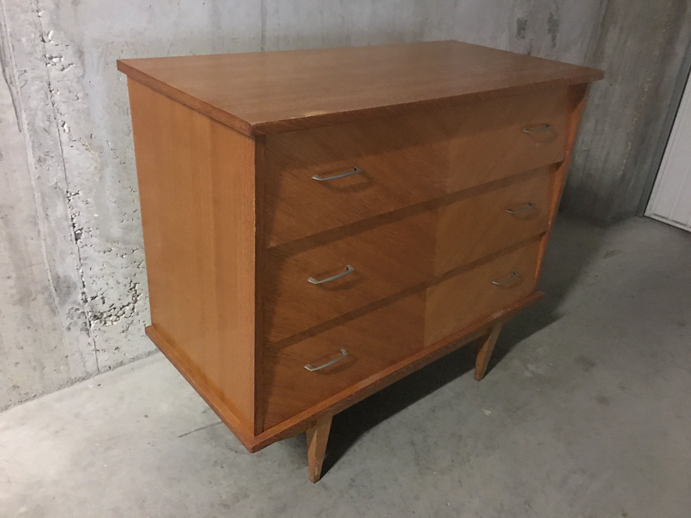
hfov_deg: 61.7
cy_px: 259
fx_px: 579
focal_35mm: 29
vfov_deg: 48.2
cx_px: 346
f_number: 2.2
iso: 125
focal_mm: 4.15
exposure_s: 1/4
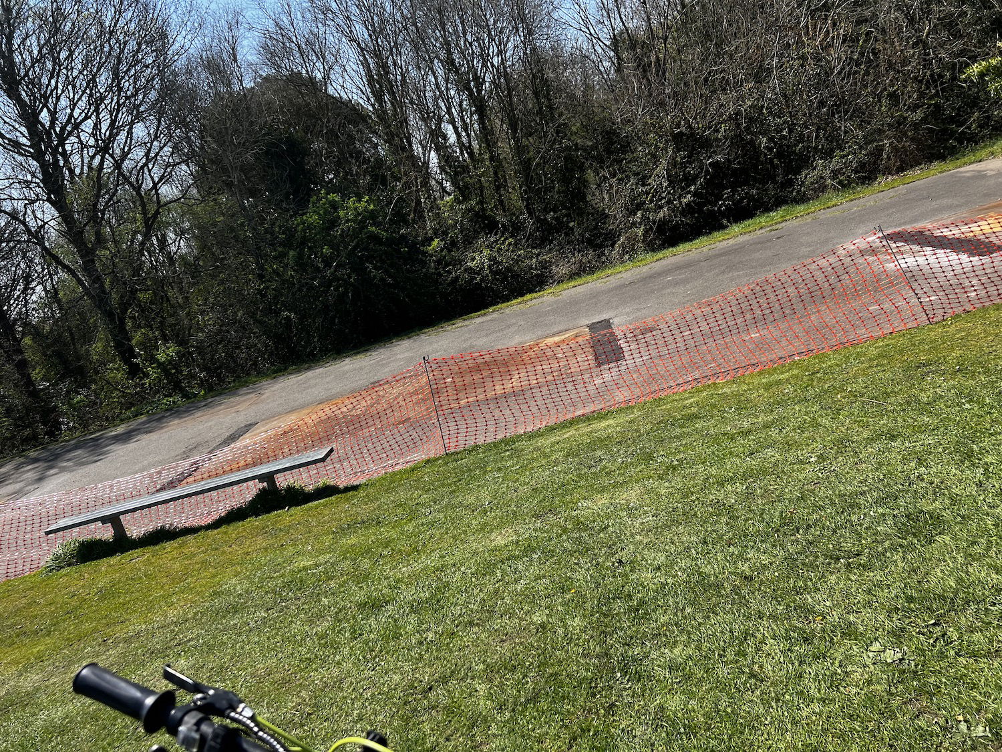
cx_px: 501
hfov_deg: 67.3
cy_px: 376
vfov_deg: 53.1
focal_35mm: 26
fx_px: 753
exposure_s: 1/2353
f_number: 1.5
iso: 50
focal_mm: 5.7
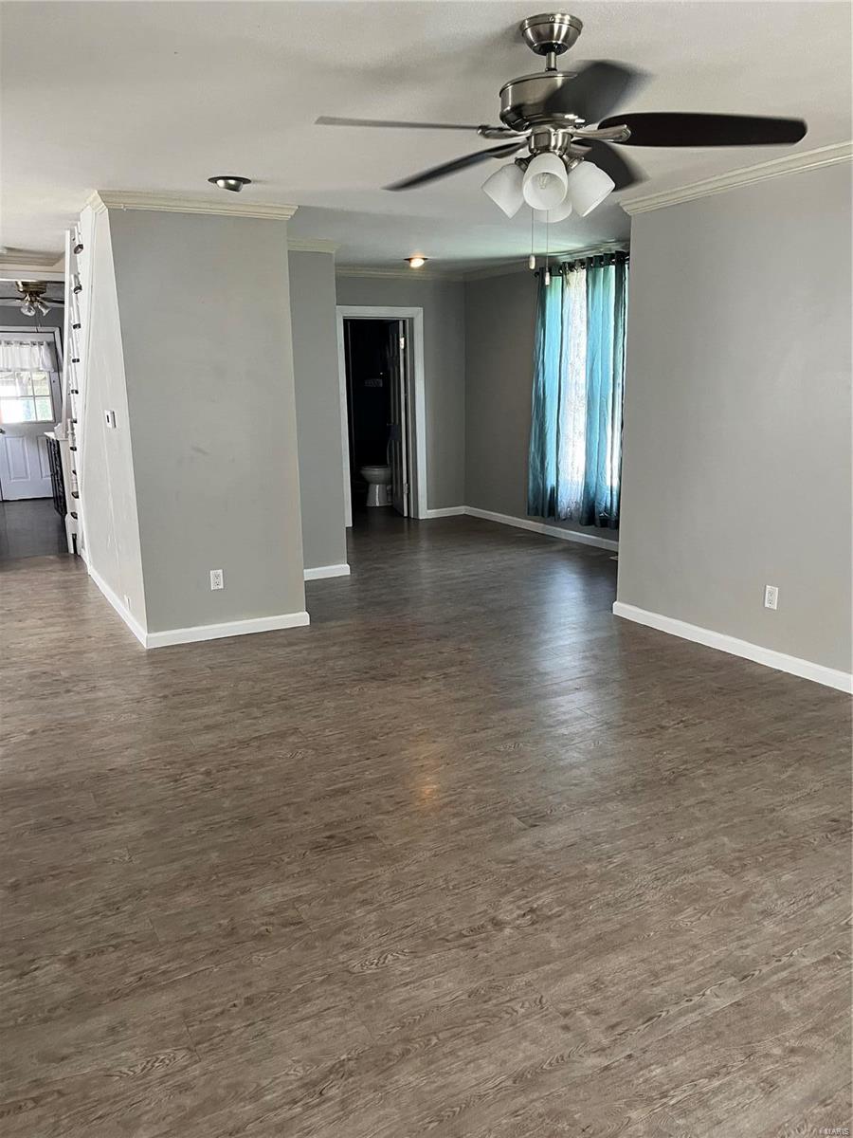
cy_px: 569
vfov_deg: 67.3
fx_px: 854
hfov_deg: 53.1
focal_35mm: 26
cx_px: 426
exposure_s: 1/60
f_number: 1.6
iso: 200
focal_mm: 5.1
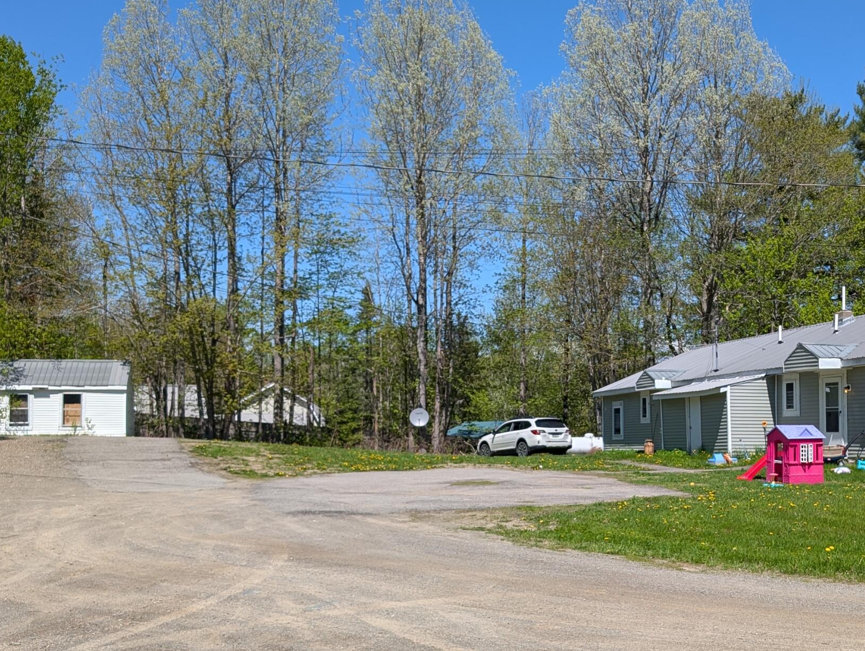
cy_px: 416
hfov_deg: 42.1
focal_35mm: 44
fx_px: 1101
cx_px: 600
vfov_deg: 32.8
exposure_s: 1/8850
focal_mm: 6.9
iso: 22
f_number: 1.68
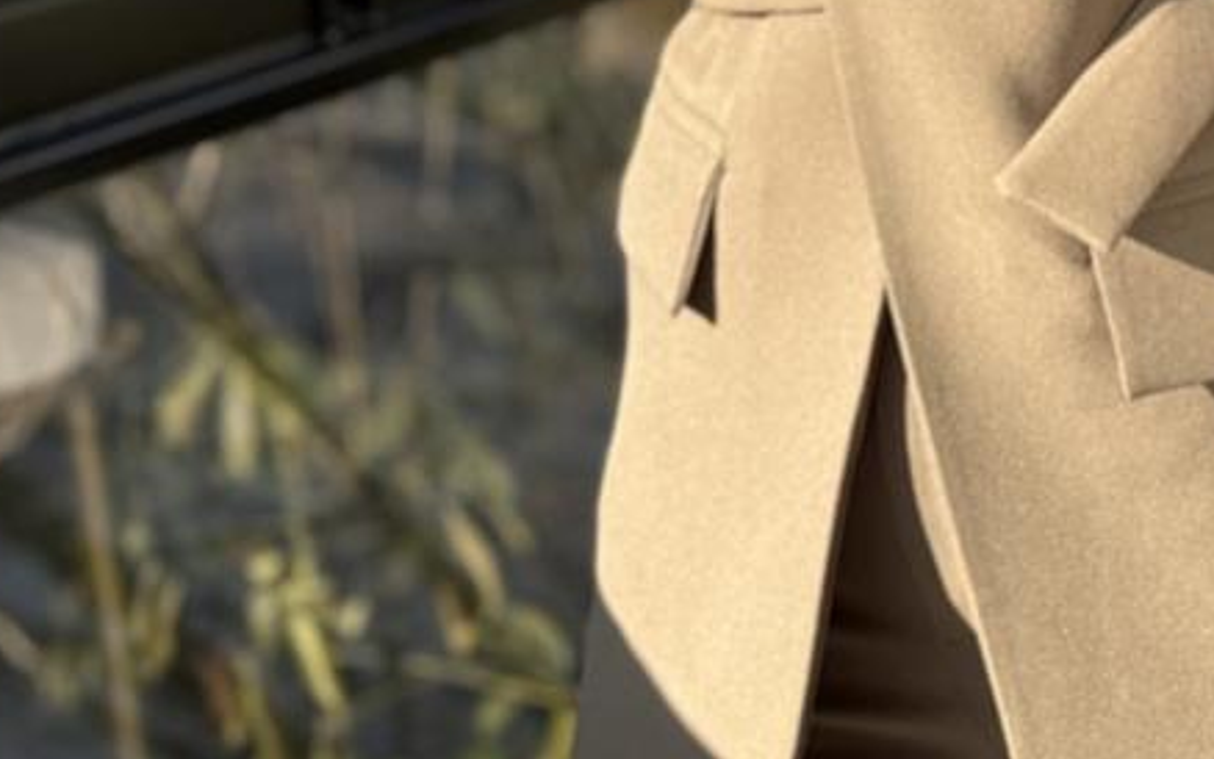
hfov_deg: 13.3
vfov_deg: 8.3
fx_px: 5130
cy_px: -317
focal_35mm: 155
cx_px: 1211
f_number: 1.78
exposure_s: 1/593
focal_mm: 6.86
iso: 64
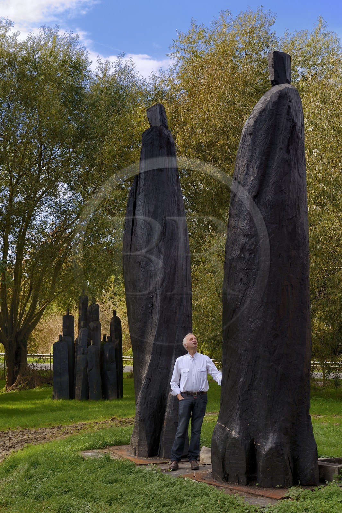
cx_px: 171
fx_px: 642
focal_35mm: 45
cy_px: 256
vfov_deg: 43.6
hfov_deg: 29.8
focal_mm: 45
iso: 200
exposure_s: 1/160
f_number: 6.3
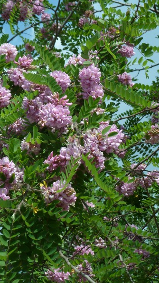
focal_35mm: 133
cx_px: 56
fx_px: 996
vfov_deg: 16.1
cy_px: 142
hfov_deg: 9.1
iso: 100
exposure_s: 1/320
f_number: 5.1
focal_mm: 21.7
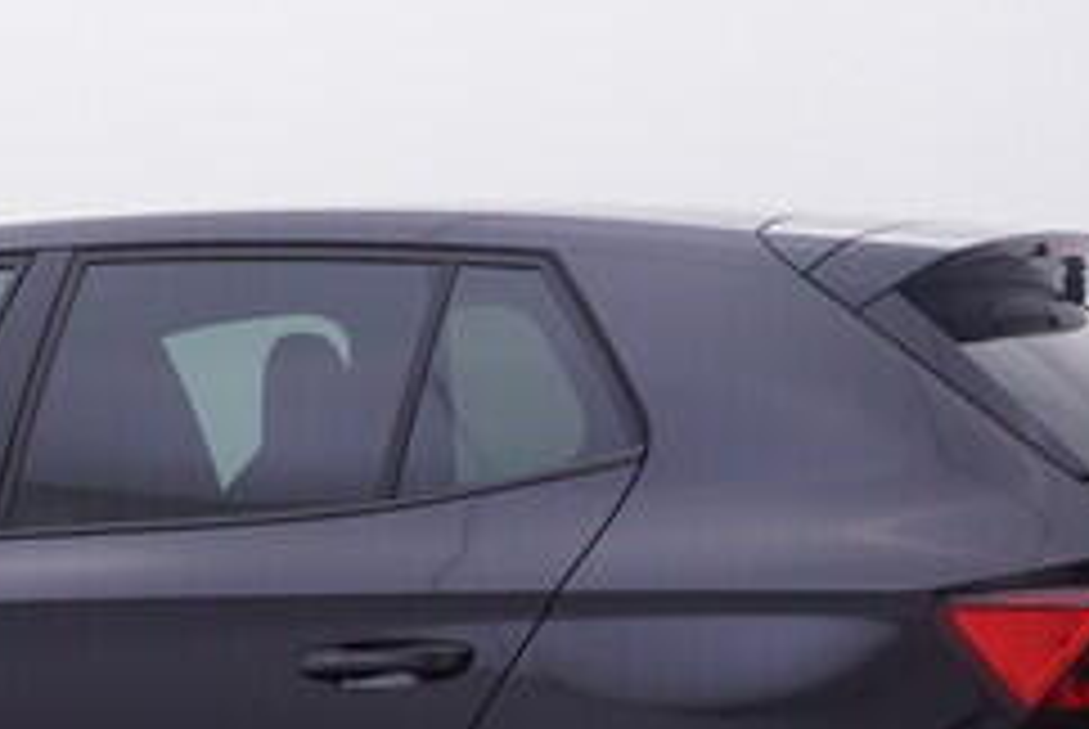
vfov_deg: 14.2
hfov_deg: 20.9
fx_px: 2881
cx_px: 72
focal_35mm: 95
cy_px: 724
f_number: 5
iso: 200
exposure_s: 1/80
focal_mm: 15
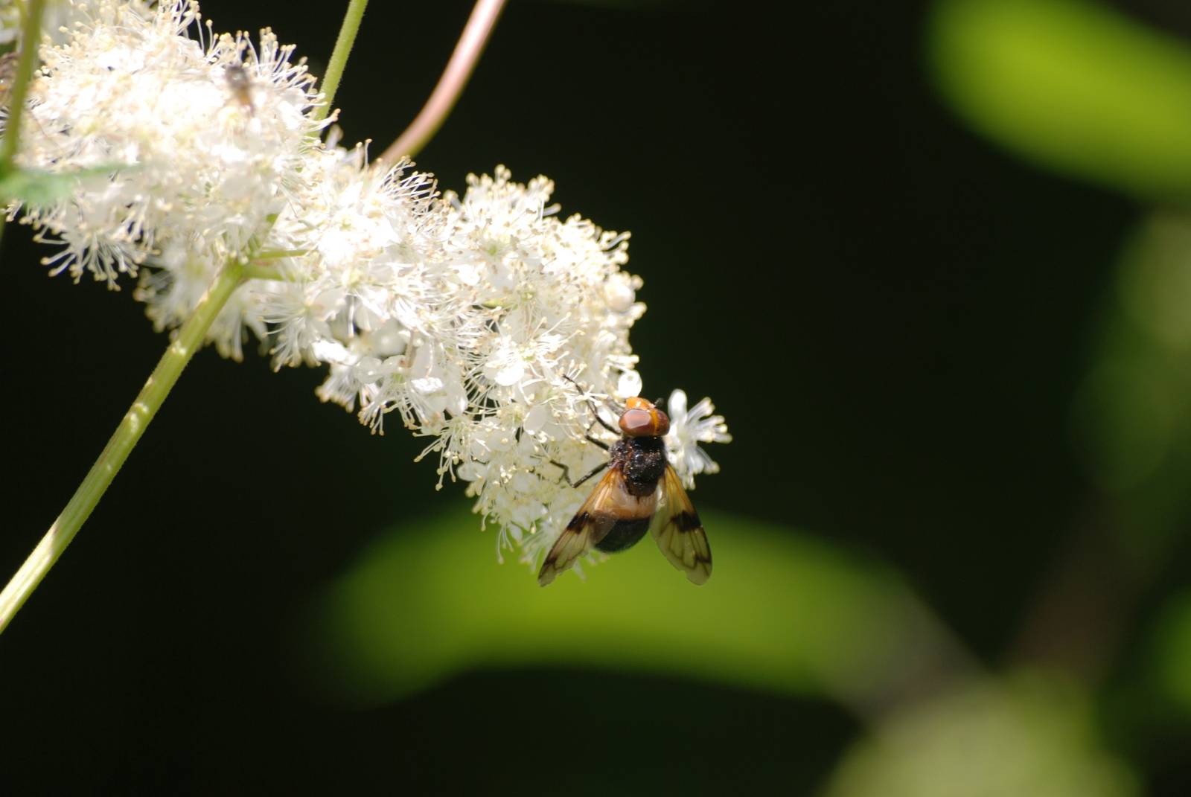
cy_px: 398
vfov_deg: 3.4
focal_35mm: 405
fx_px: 13414
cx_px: 596
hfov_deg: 5.1
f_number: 5.6
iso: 100
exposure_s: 1/160
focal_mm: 270
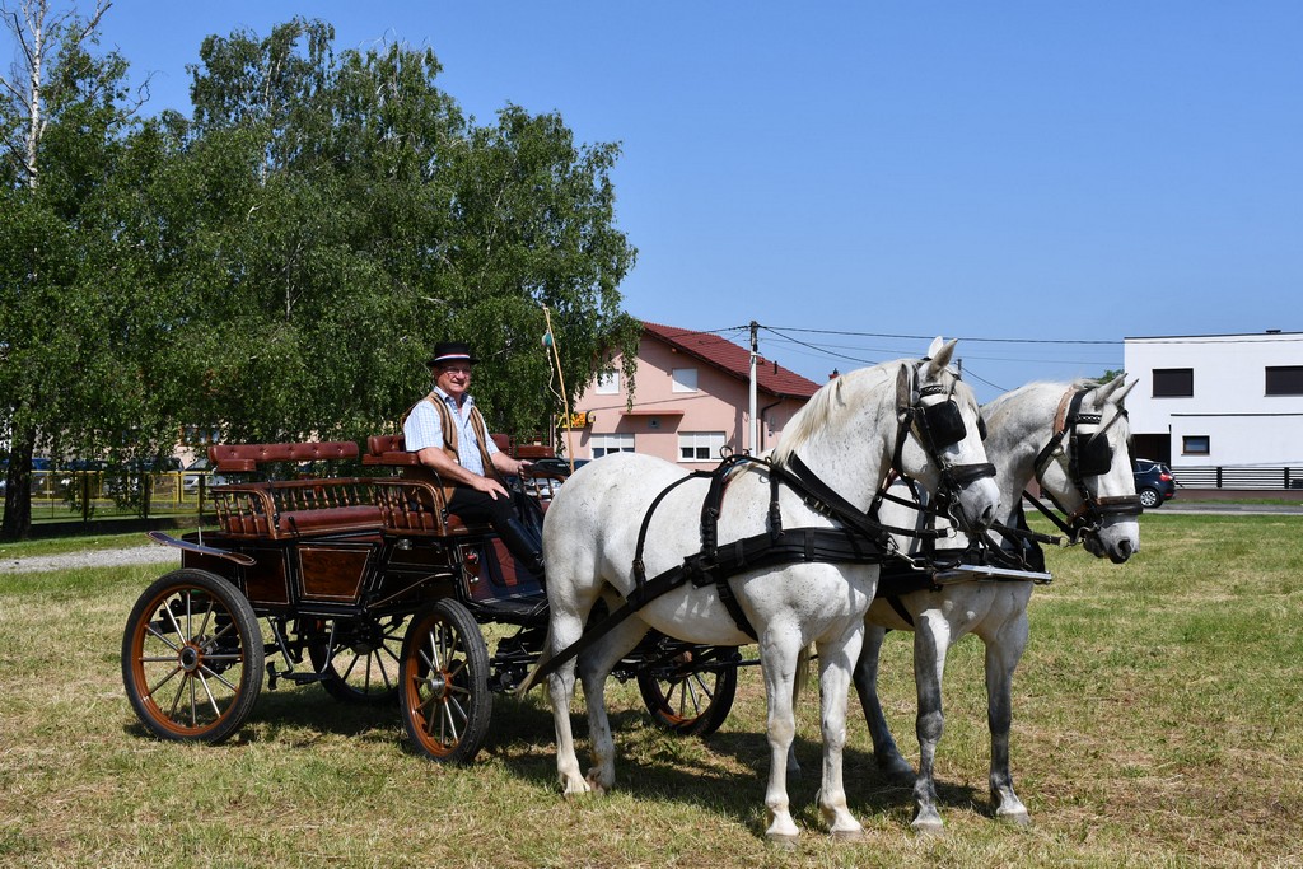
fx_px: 1737
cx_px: 652
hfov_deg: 41.1
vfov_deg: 28.1
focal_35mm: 48
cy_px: 434
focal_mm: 32
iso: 100
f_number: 9
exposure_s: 1/320
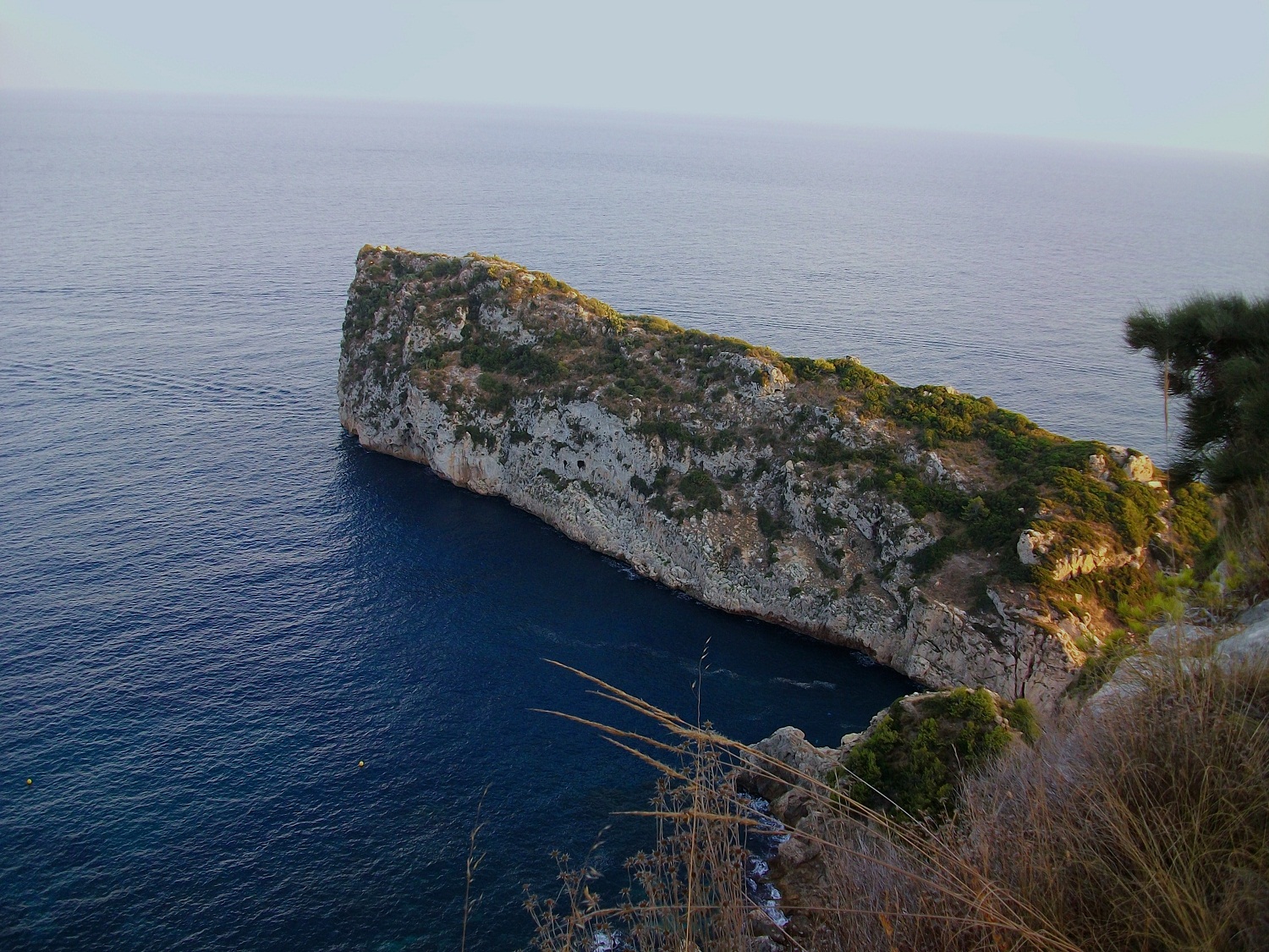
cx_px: 634
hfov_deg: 56.8
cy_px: 476
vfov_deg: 44.2
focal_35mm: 32
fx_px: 1173
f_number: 2.9
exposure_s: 1/98.6
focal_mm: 5.7
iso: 80
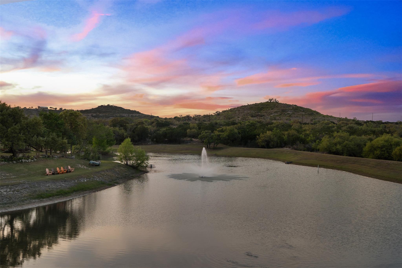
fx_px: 380
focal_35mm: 34
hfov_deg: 55.8
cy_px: 134
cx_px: 201
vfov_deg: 38.9
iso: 400
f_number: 5
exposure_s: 1/160
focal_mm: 34
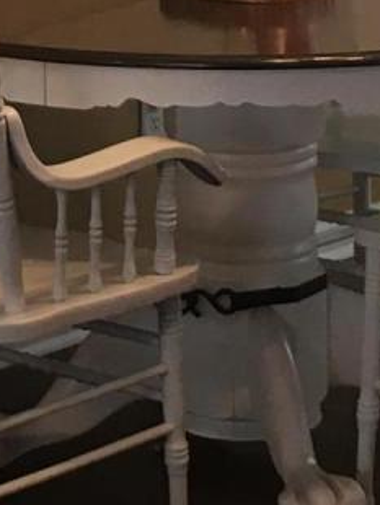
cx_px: 75
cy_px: -132
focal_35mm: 187
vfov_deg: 10.4
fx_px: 2733
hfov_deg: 7.9
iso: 50
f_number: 2.2
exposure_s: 1/30
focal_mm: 4.15
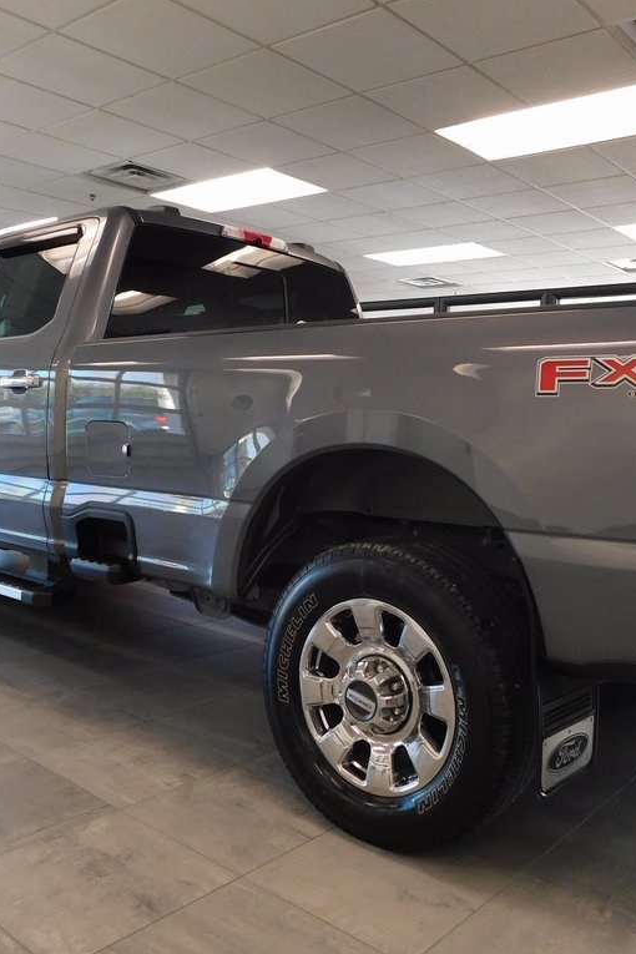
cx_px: 353
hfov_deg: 41.1
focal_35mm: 32
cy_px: 476
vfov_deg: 58.7
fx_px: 848
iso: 220
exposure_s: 1/30
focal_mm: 4
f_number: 3
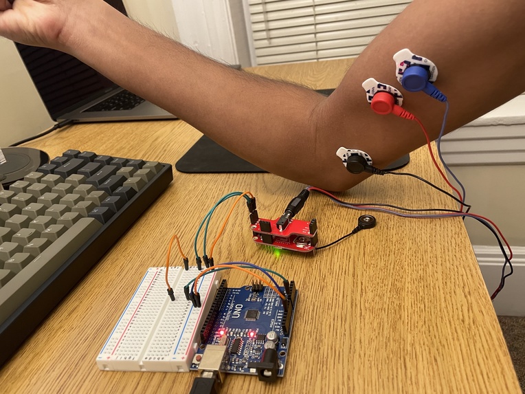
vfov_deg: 53.1
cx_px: 262
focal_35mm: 26
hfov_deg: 67.3
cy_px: 197
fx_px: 394
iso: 250
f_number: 1.6
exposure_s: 1/60
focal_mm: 4.2
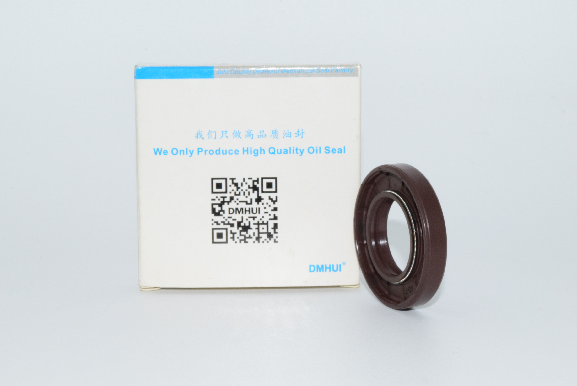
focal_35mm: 82
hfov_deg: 24.6
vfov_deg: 16.6
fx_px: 1323
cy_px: 193
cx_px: 288
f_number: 36
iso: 1600
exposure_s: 1/60
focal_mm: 55
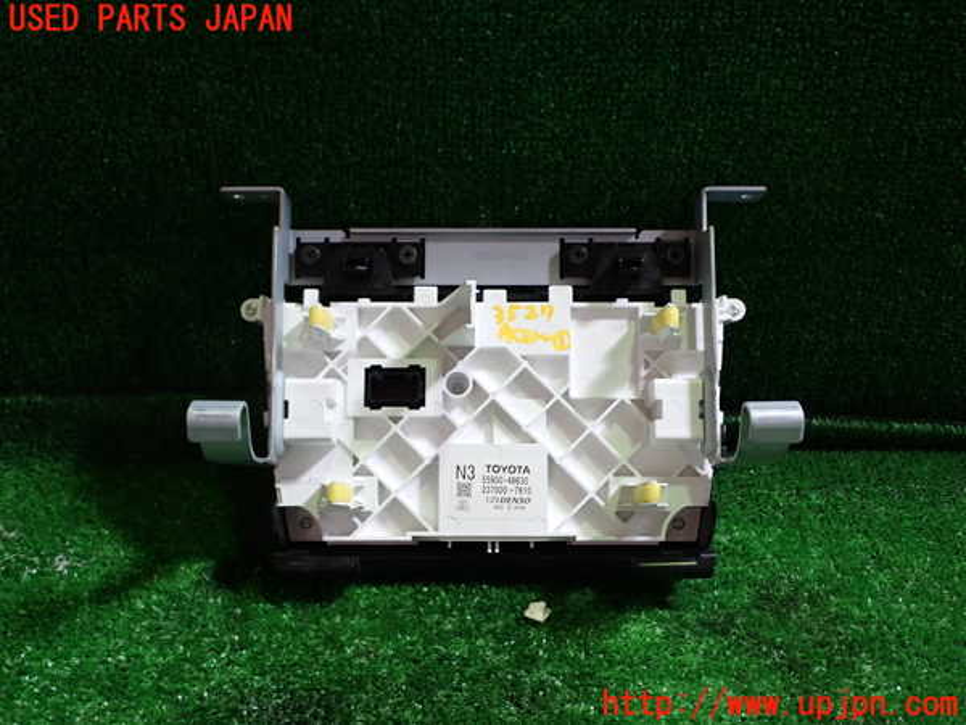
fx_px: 1144
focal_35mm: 41
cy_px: 362
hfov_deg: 45.8
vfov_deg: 35.1
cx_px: 483
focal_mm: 7.31
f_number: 2.8
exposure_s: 1/40
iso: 250
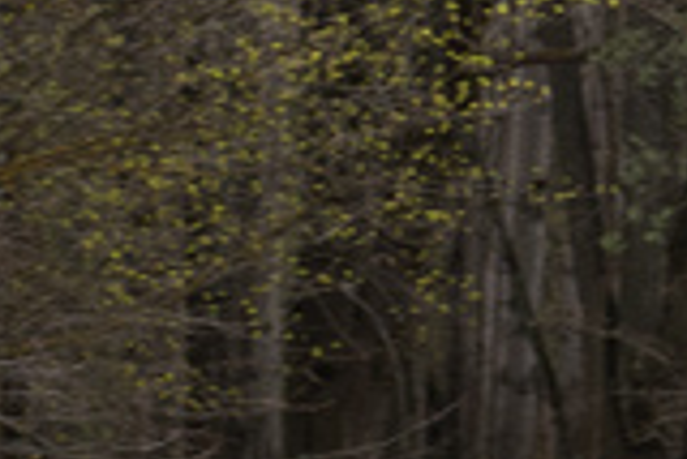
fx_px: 10753
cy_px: -197
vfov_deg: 2.4
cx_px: 2426
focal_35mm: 563
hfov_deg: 3.5
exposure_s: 1/250
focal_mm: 50
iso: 400
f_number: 9
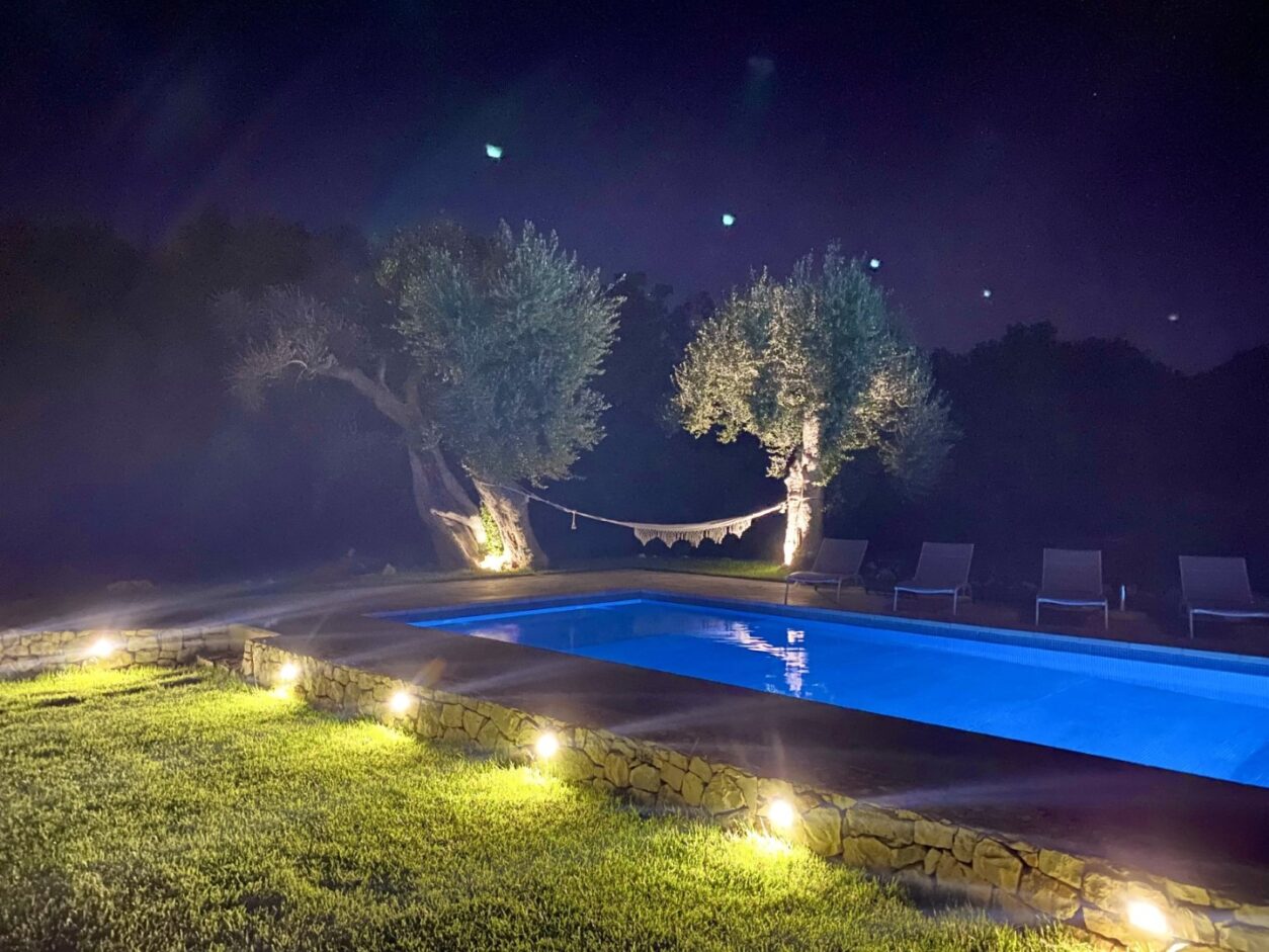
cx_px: 634
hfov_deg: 67.3
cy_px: 476
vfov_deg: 53.1
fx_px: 953
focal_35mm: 26
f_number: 1.8
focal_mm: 4.25
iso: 1600
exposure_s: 1/8
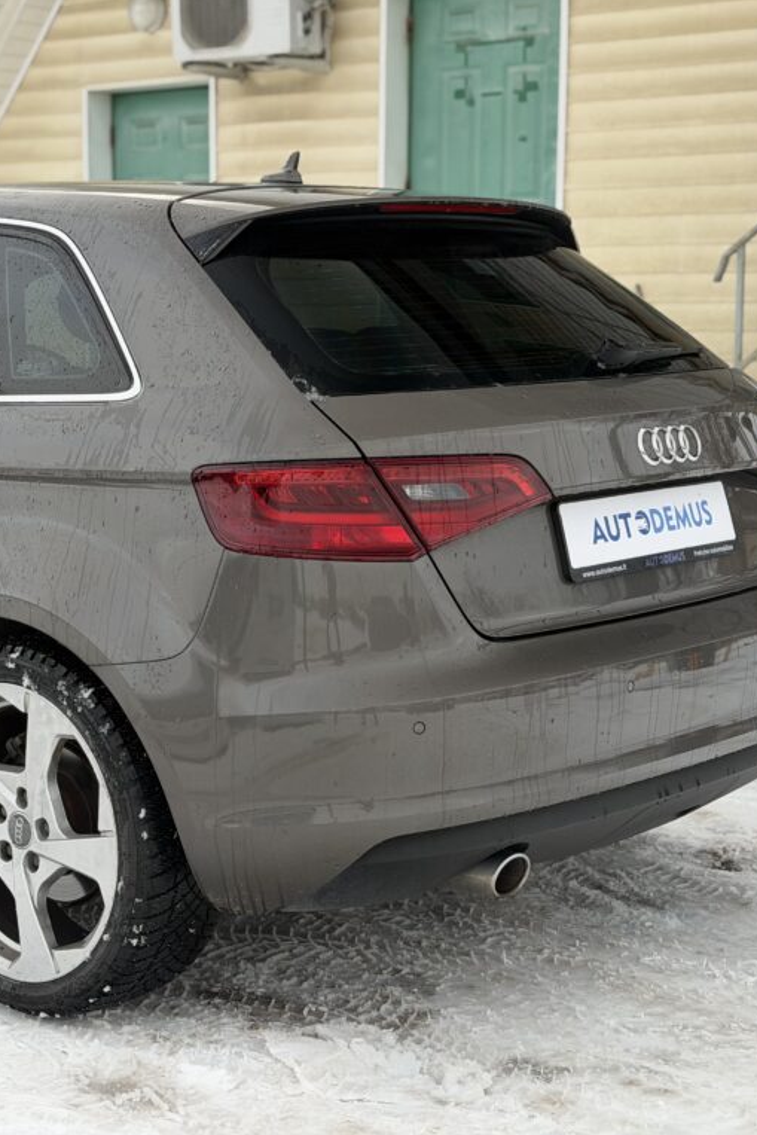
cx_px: 207
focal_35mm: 67
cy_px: 565
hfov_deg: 20.2
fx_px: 2112
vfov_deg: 30.1
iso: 80
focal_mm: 6.76
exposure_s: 1/352
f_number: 1.78
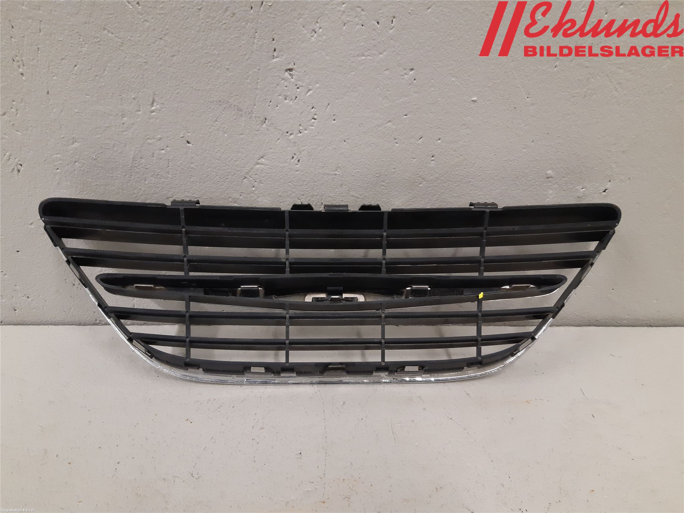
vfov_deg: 53.1
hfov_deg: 67.3
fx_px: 514
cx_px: 342
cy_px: 256
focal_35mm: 26
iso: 200
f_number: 1.7
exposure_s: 1/50
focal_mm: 3.93
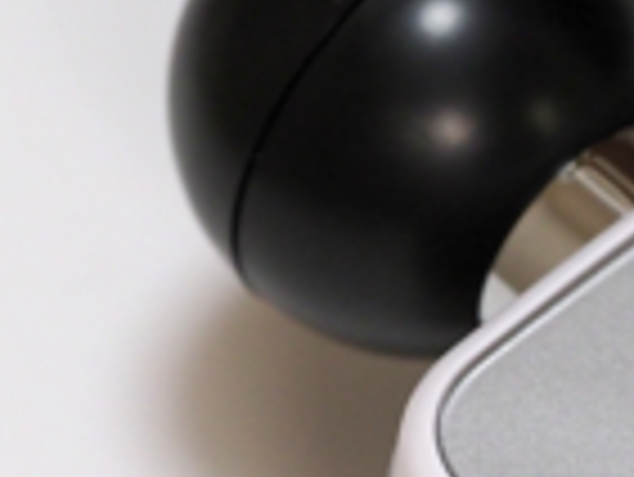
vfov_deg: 3.6
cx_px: 859
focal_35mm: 409
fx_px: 7497
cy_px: 518
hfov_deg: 4.8
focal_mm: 60
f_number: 5
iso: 1600
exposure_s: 1/125
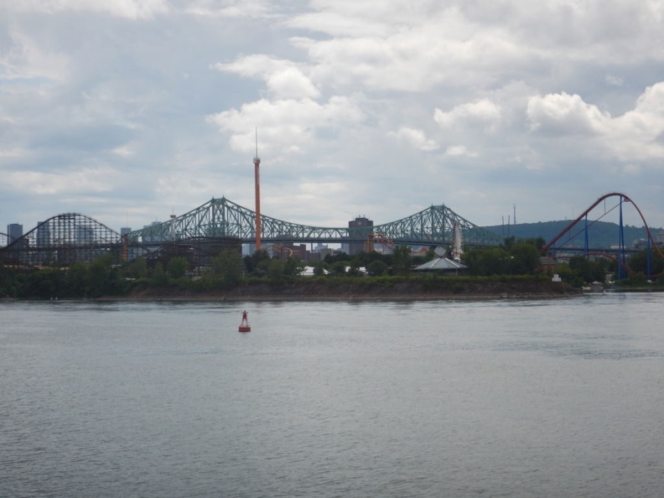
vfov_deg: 21.9
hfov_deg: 29.0
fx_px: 1285
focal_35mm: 67
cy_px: 249
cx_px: 332
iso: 125
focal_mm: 12
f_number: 9
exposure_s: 1/500
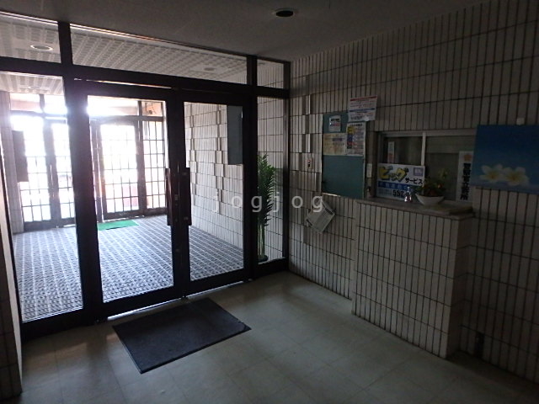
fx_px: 327
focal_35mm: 21
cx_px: 270
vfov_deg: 63.4
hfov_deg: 79.0
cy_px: 202
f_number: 3.5
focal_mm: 3.7
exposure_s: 1/30
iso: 800
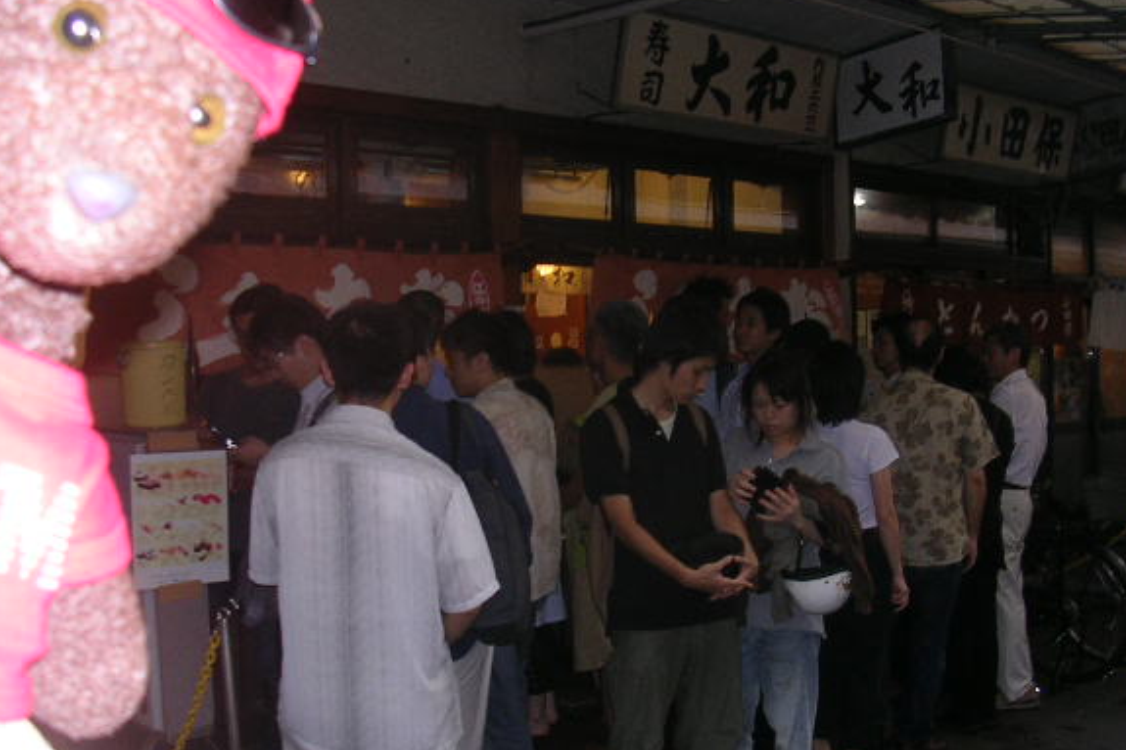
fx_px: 1376
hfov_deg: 44.5
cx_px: 554
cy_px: 411
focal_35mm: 44
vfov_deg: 30.5
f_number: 2.8
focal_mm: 5.8
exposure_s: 1/60.1
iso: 53
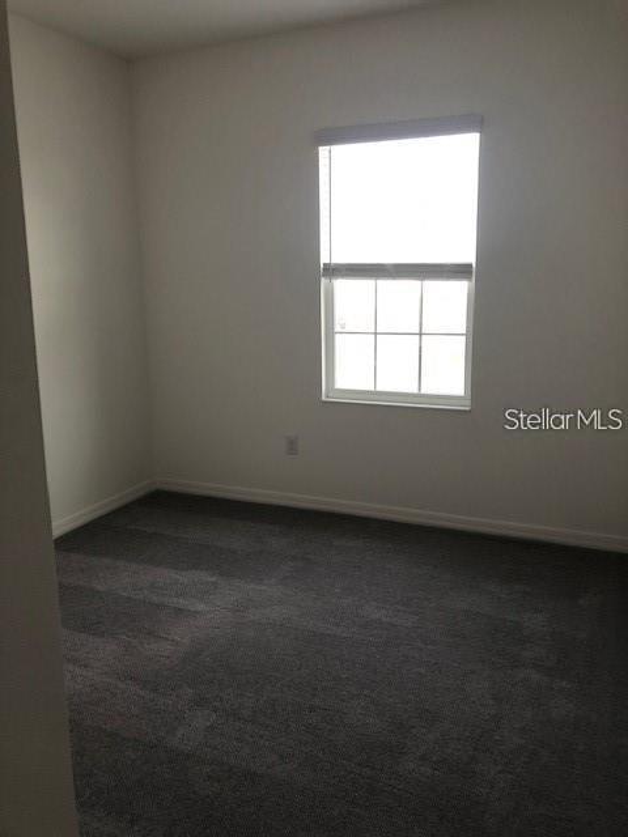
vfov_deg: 63.4
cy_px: 418
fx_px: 677
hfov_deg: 49.7
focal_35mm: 28
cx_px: 314
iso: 25
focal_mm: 4
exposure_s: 1/30
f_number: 1.8
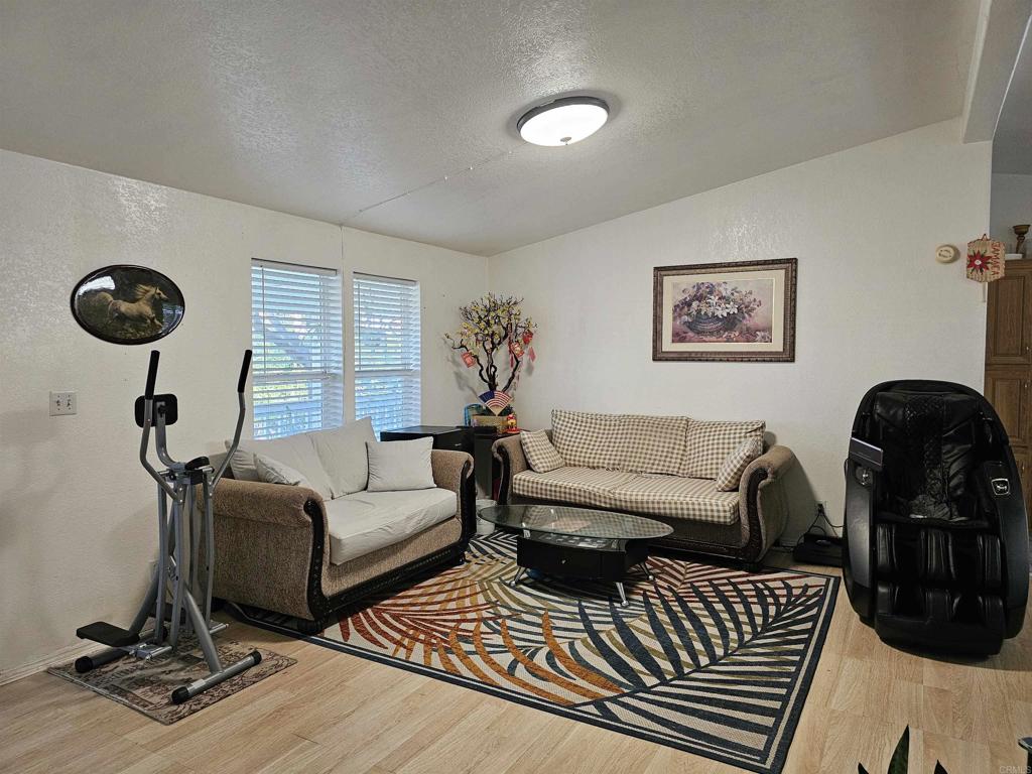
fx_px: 686
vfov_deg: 58.9
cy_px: 387
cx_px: 516
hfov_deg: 73.9
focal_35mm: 23
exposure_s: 1/120
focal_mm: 6.3
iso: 640
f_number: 1.7
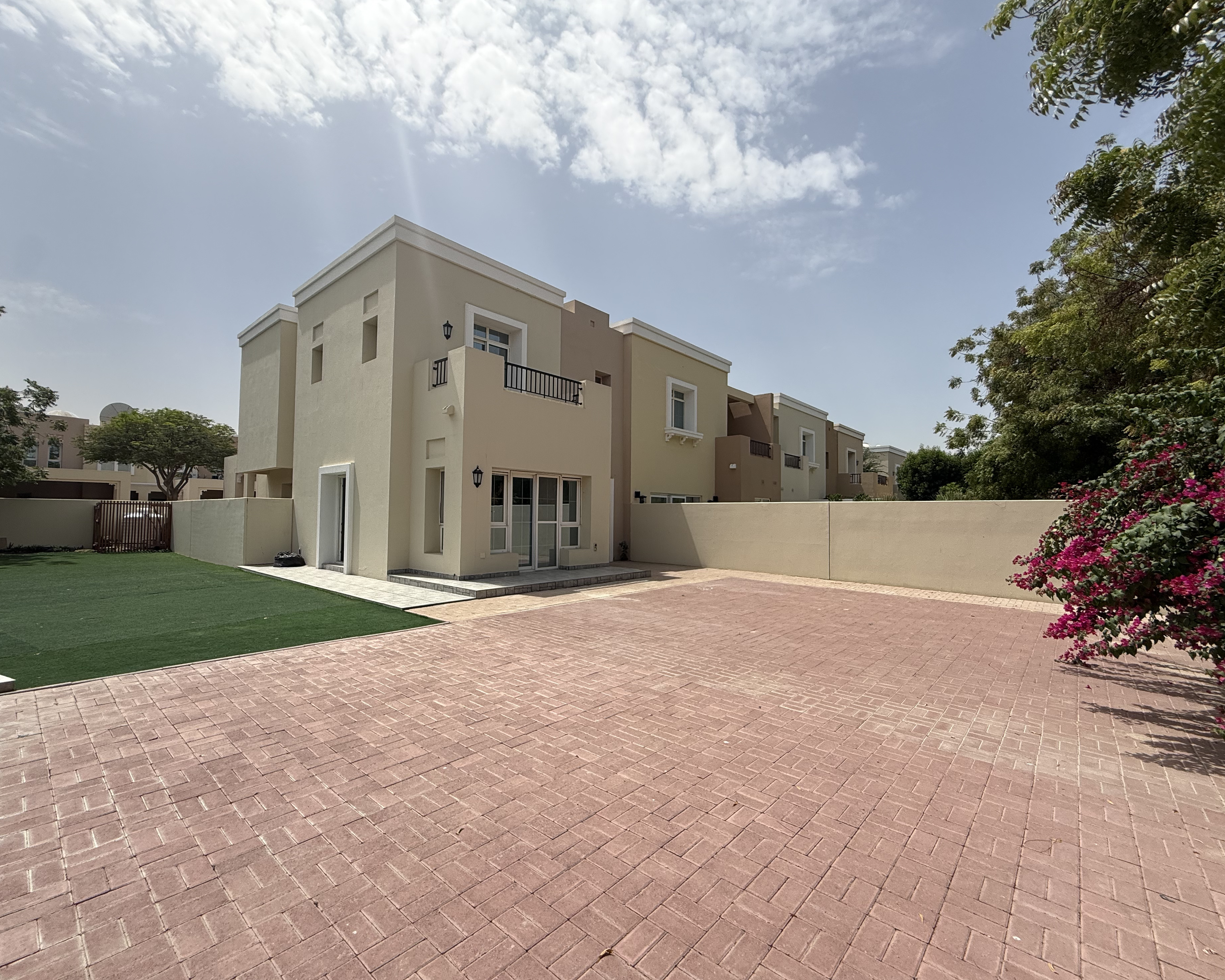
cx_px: 602
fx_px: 544
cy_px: 499
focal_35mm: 15
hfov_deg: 96.8
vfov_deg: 84.0
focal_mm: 2.22
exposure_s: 1/2717
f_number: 2.2
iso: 50
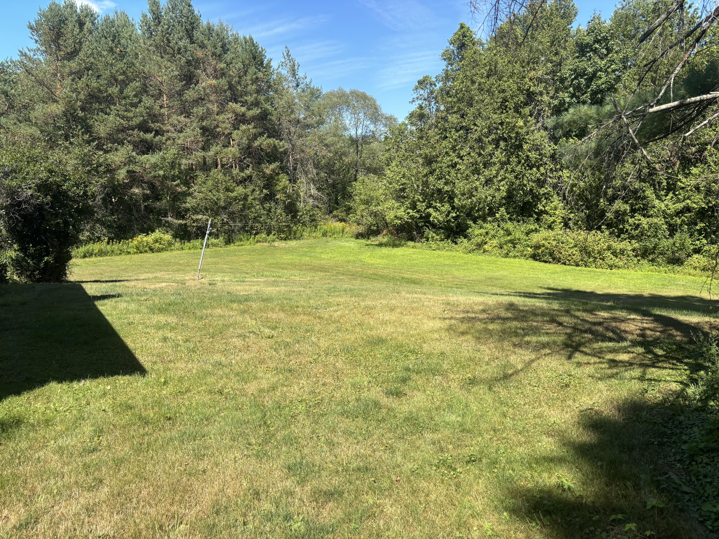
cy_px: 270
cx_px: 360
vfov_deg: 53.1
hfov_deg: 67.3
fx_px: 540
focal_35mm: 26
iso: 50
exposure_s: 1/1477
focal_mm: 5.96
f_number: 1.6
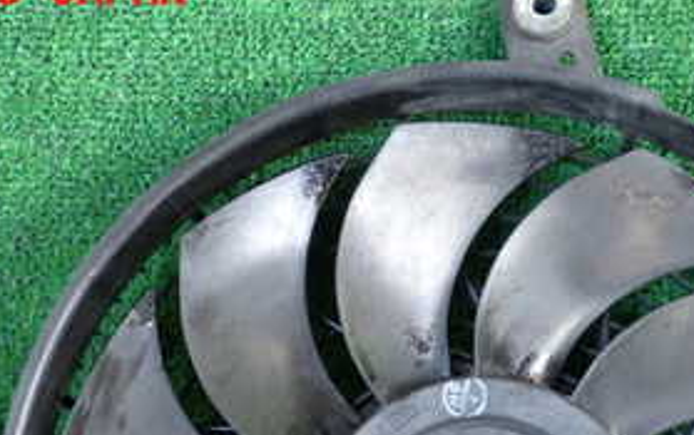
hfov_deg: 19.4
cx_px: 480
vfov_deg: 12.0
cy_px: 517
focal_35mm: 107
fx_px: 2026
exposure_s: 1/125
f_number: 3.1
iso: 1000
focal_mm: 8.4
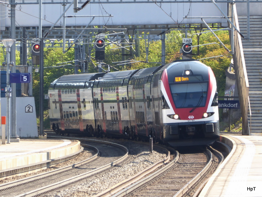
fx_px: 2714
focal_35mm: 358
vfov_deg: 4.2
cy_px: 98
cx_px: 131
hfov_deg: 5.5
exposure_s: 1/80
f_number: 5.9
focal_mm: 57.7
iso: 125
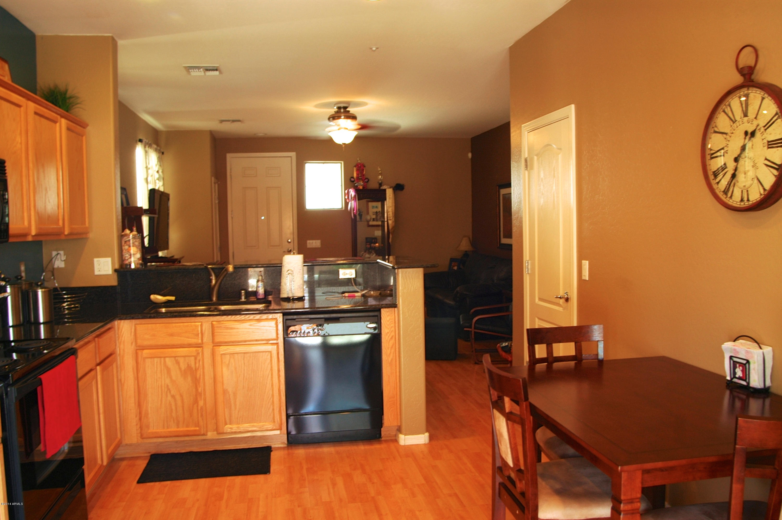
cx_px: 391
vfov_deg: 43.5
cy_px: 260
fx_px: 651
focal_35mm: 30
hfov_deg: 62.0
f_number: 5.6
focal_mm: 20
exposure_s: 1/8
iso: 200
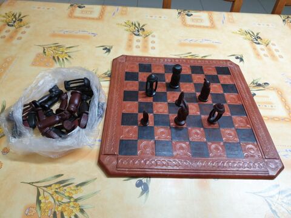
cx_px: 146
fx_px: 219
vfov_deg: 53.1
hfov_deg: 67.3
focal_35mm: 26
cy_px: 109
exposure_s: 1/50
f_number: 2.4
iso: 320
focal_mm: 4.3
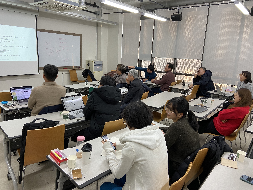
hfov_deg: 67.3
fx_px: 190
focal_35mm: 26
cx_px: 126
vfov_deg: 53.1
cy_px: 95
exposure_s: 1/60
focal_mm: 4.25
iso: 100
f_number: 1.8
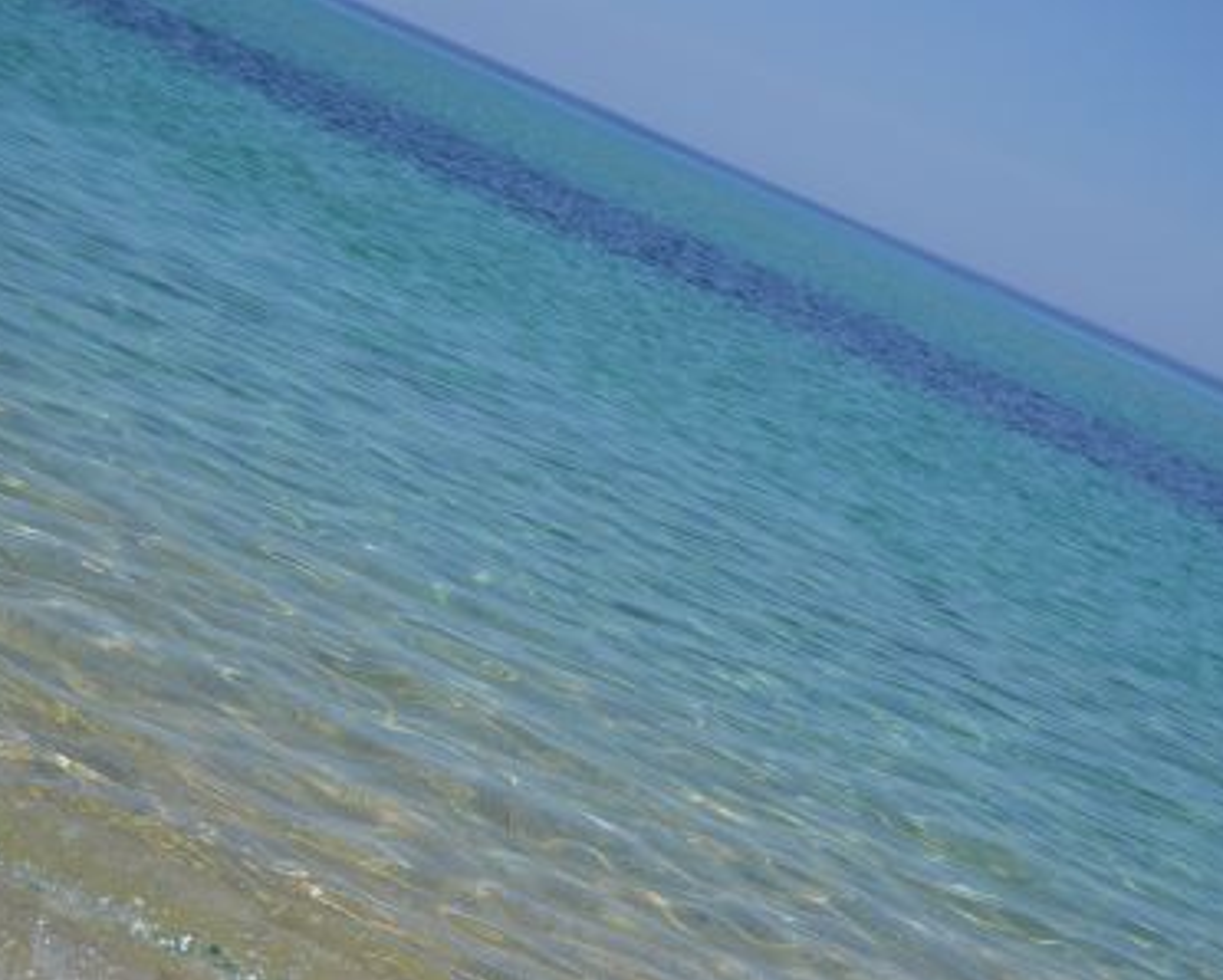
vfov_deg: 20.0
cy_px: 490
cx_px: 664
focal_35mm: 77
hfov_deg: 24.9
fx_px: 2773
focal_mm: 45
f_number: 5.3
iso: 100
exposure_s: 1/800
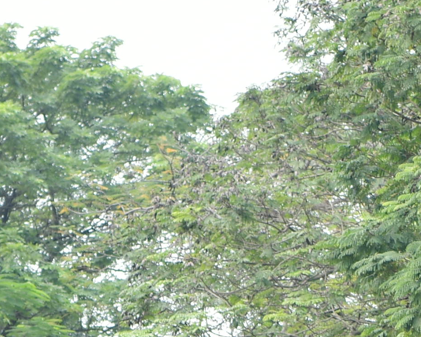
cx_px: 505
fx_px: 5545
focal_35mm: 445
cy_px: 580
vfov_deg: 3.5
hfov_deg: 4.3
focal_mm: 70
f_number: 3.5
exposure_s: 1/200
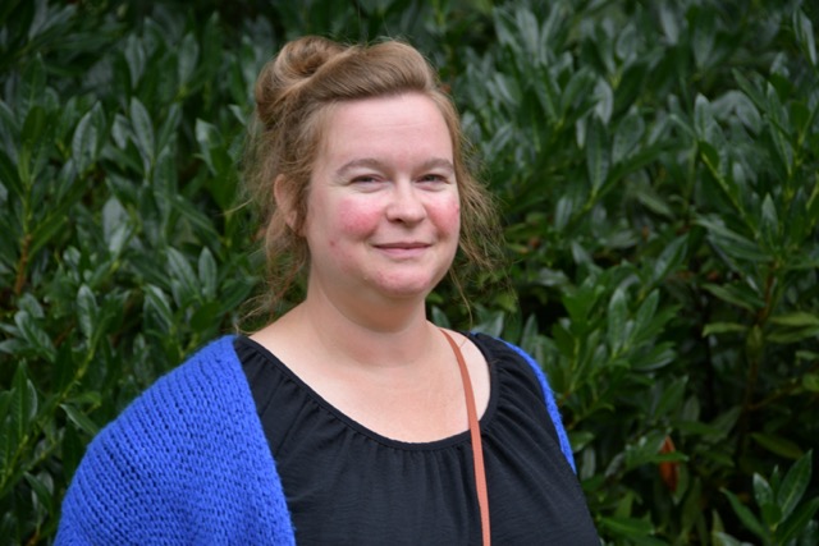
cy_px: 273
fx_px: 3072
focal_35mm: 135
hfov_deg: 15.2
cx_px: 410
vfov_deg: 10.2
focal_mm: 90
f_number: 5.6
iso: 250
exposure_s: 1/250
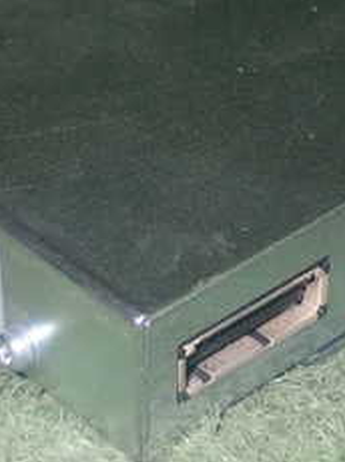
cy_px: 161
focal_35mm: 141
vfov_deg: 14.0
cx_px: 245
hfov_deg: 10.5
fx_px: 1877
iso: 800
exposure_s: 1/50
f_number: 10
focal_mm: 9.65
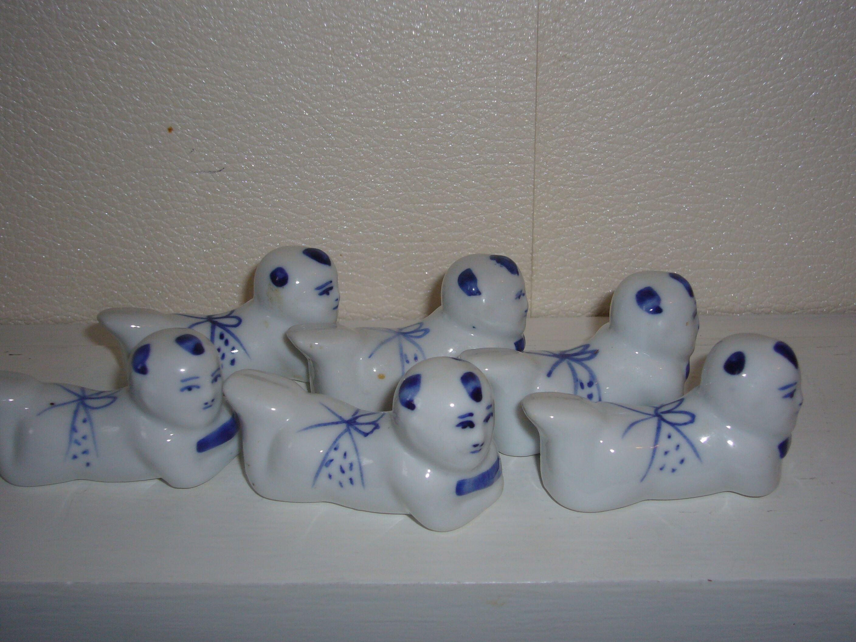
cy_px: 321
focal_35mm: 46
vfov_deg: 31.5
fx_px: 1138
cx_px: 428
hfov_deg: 41.2
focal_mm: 7.5
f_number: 3.5
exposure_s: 1/30
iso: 80
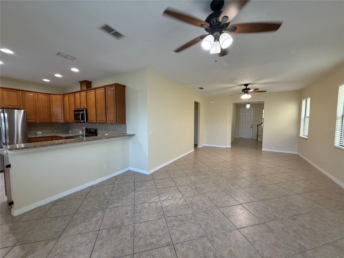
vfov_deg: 85.7
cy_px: 129
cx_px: 172
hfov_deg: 102.1
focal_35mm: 14
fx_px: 139
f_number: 2.2
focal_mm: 2.22
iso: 320
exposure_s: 1/120
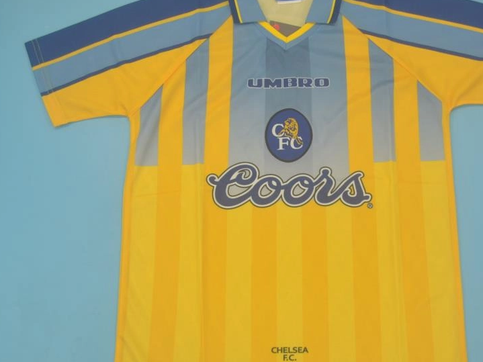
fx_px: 725
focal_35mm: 52
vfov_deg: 28.0
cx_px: 289
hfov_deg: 36.7
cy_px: 191
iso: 200
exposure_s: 1/125
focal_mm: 24
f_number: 4
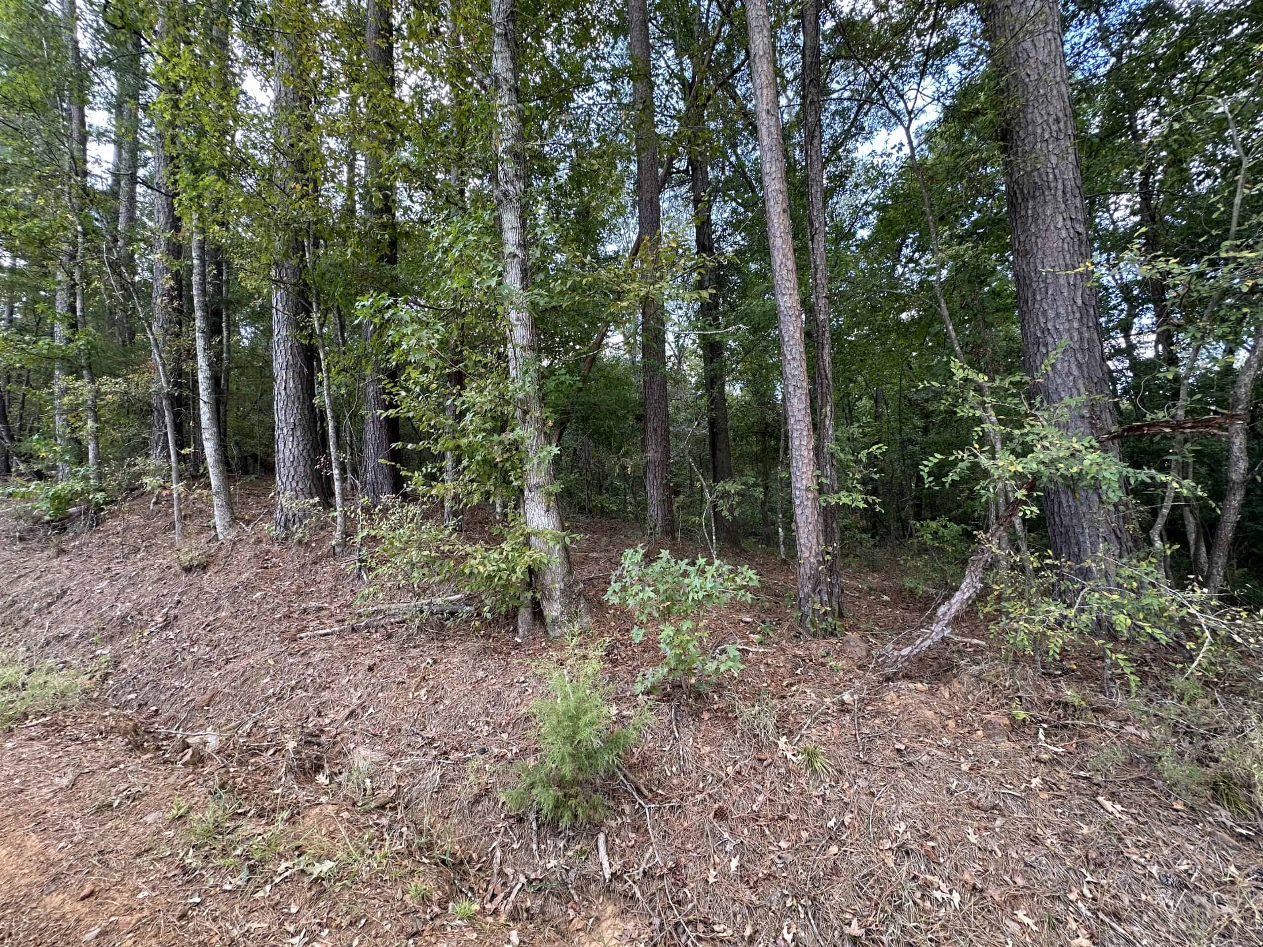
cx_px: 632
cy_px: 474
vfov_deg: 85.7
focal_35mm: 14
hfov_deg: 102.1
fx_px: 511
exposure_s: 1/99
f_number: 2.2
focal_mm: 2.22
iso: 64
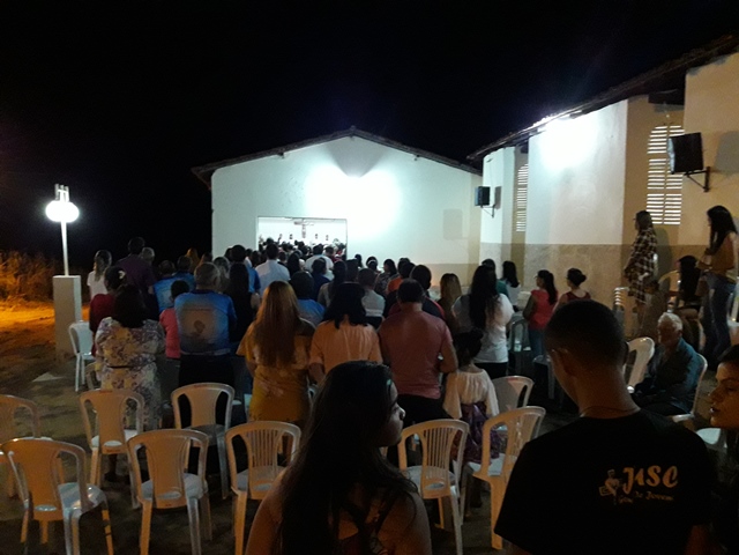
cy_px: 278
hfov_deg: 63.4
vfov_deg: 49.7
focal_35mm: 28
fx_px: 598
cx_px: 370
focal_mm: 3.7
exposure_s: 1/20
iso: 500
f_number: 1.9
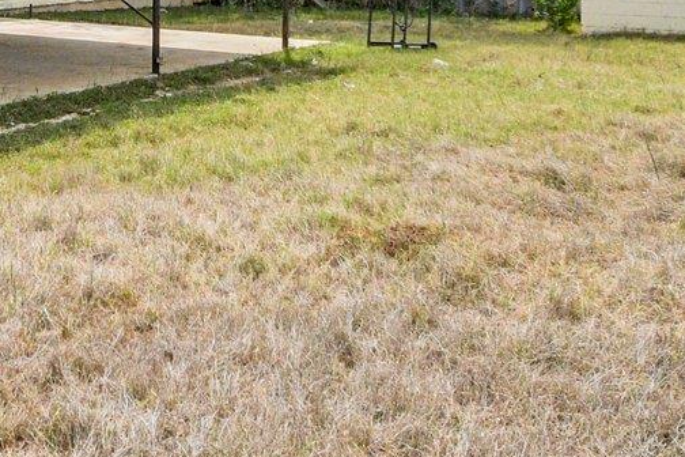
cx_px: 42
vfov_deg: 20.6
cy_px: -108
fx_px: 1161
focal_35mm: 61
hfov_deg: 31.1
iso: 400
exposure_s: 1/1250
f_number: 8
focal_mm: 10
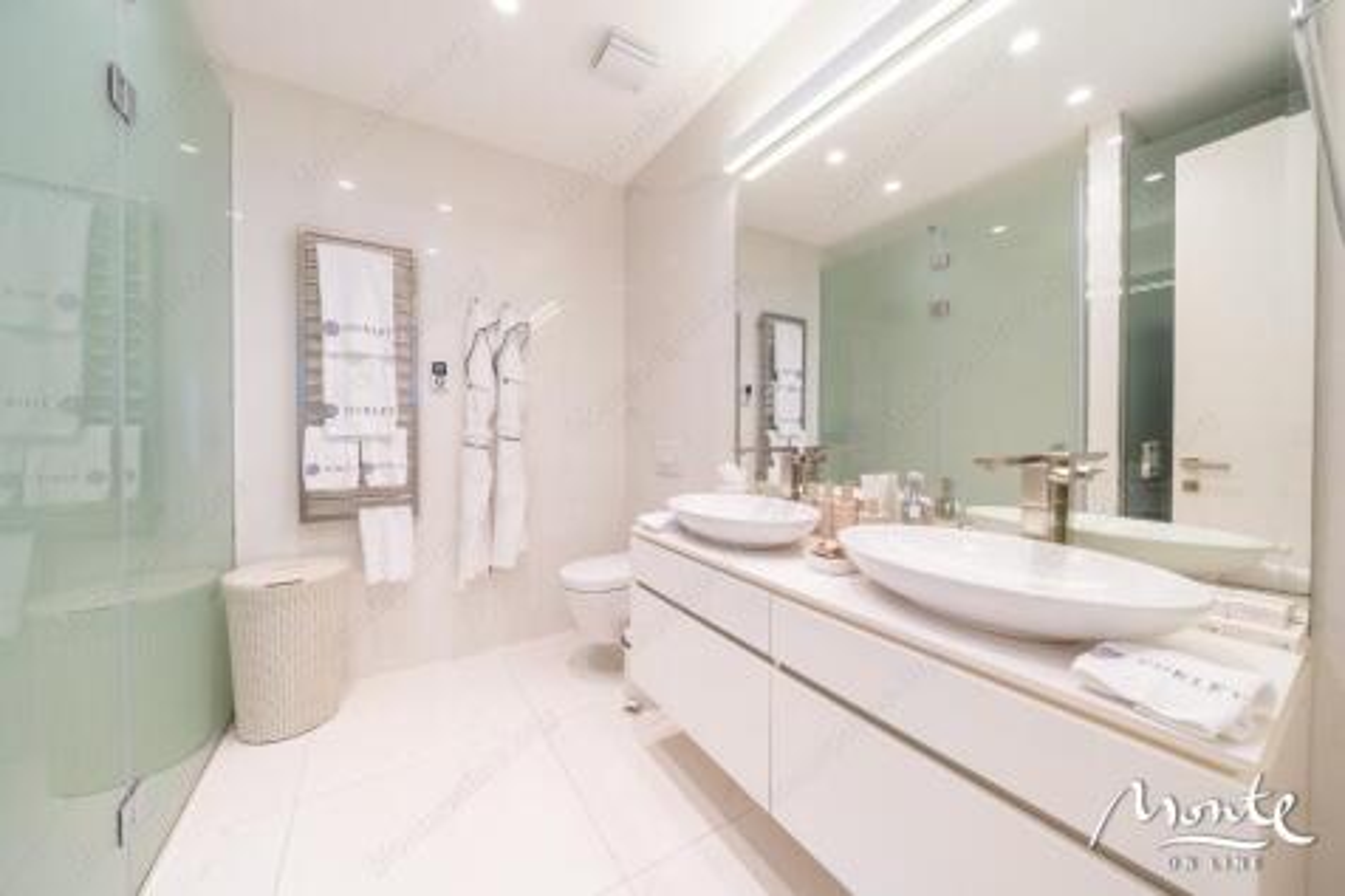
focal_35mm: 12
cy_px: 448
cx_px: 672
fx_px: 448
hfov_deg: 112.6
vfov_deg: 90.0
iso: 400
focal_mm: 12
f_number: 8
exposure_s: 1/250
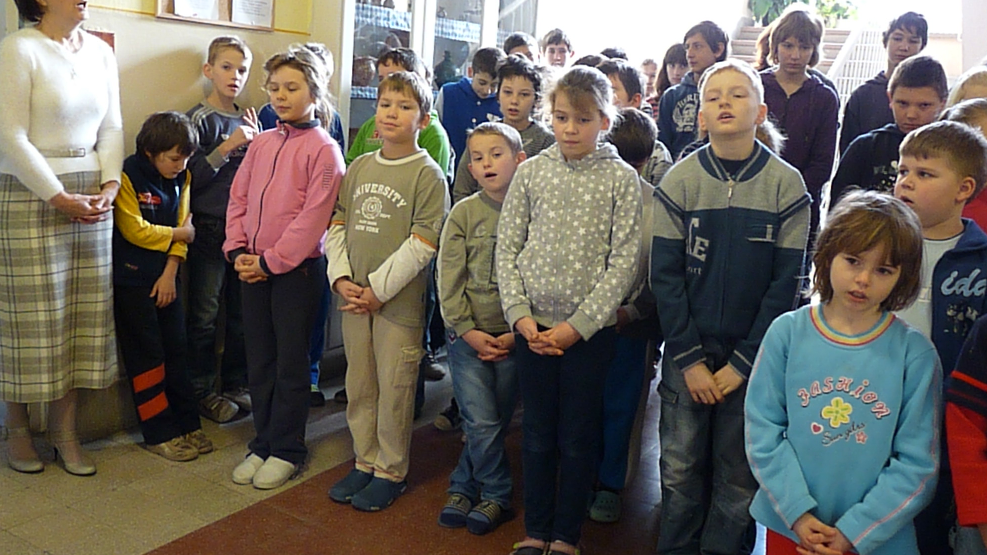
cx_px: 487
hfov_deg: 55.3
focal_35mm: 36
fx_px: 942
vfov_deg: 32.7
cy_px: 213
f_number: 3
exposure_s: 1/40
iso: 800
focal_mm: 5.6
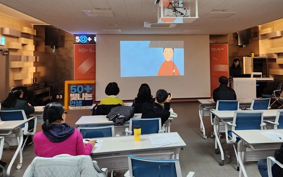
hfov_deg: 59.1
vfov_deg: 38.9
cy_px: 56
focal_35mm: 32
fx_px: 247
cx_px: 170
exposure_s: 1/120
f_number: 1.8
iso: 160
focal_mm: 6.4
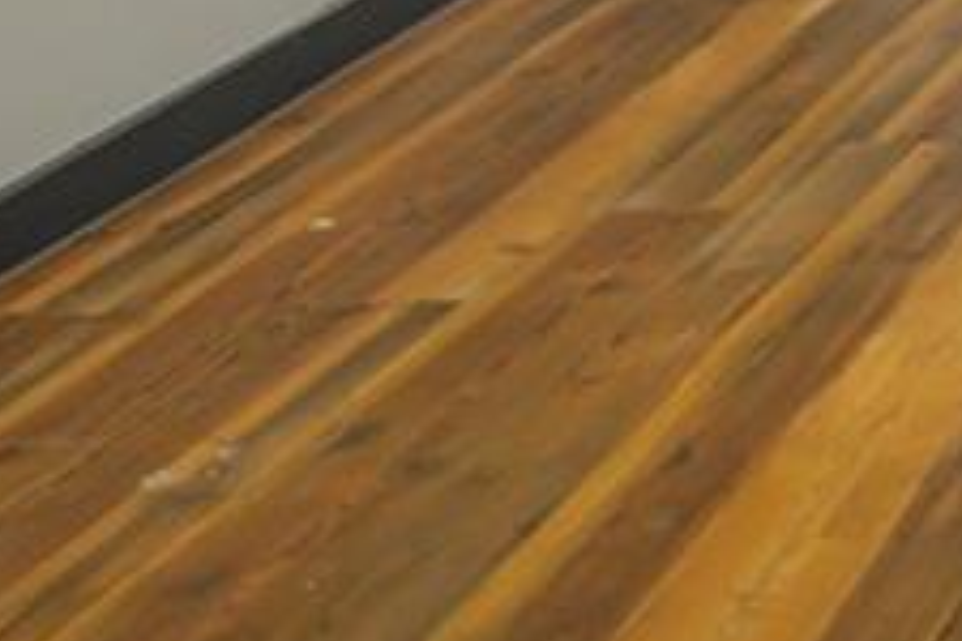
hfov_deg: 17.0
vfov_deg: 12.5
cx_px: 1881
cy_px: -773
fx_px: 2432
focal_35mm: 91
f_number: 8
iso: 500
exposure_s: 1/3
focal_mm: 20
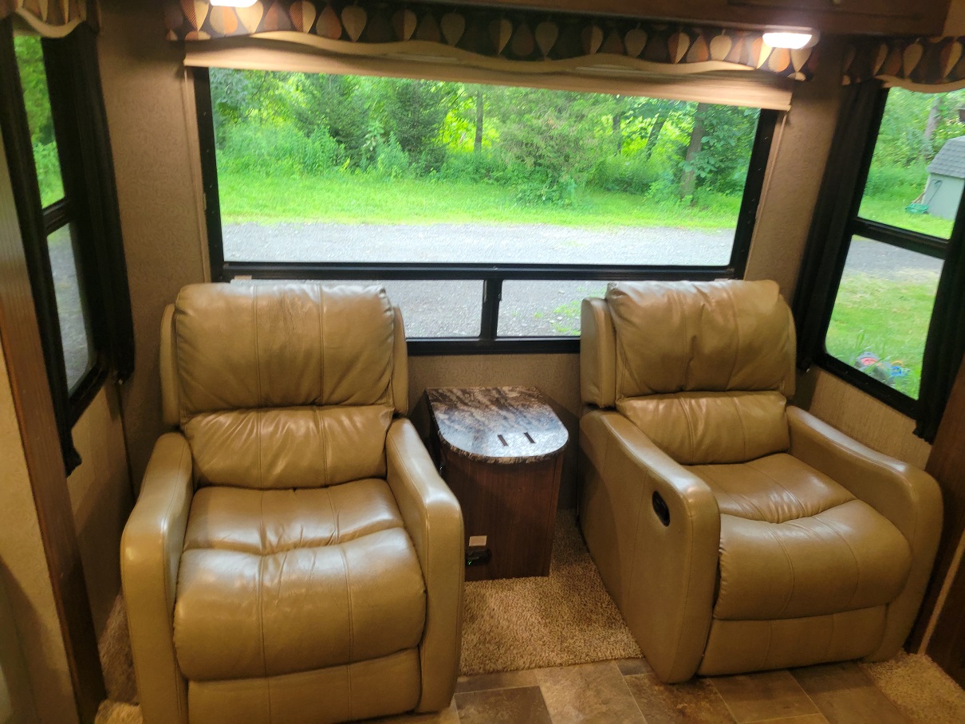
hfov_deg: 67.3
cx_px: 482
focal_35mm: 26
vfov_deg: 53.1
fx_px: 725
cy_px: 362
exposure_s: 1/60
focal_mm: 5.4
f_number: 1.8
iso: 250
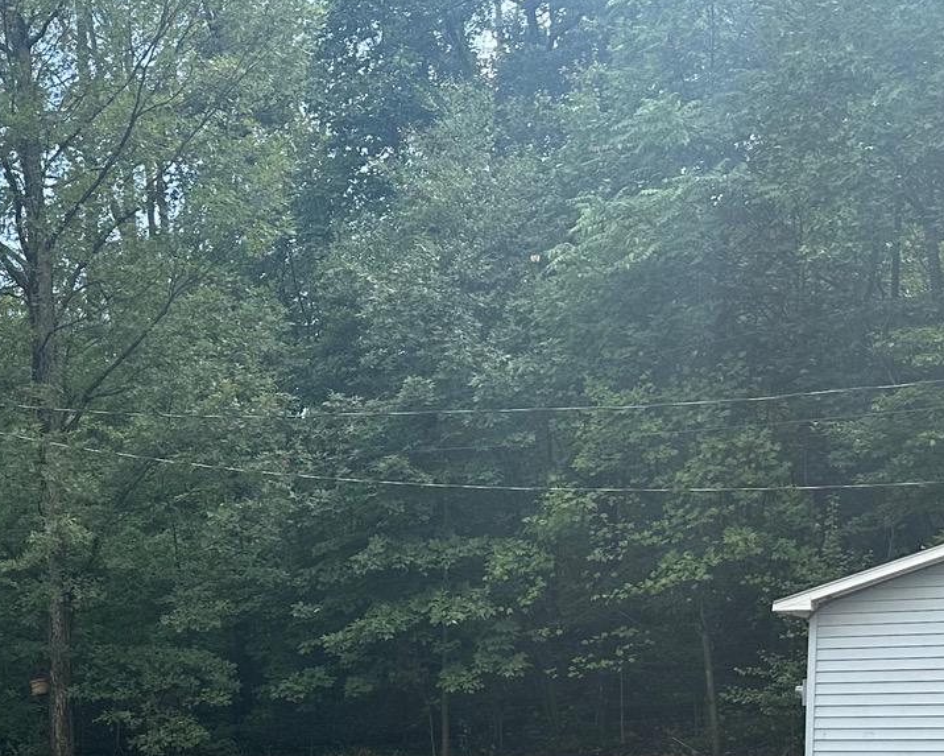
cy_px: 852
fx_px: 1872
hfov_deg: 24.4
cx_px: -309
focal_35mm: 67
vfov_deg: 21.5
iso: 80
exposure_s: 1/989
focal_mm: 6.86
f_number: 1.78
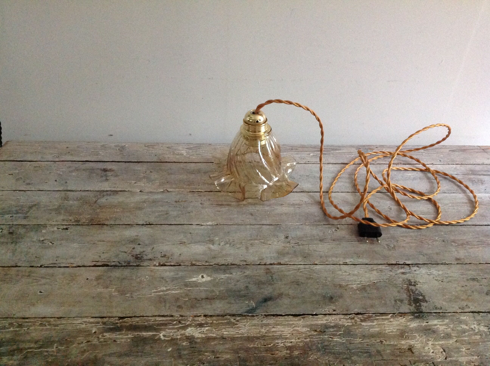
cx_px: 245
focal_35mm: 35
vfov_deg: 40.6
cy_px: 183
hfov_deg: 52.7
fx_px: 495
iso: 500
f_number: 2.4
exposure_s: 1/15
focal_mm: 4.28
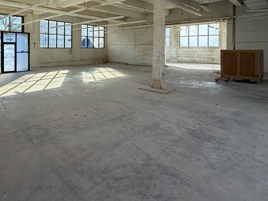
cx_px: 72
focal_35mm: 23
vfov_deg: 56.0
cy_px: 50
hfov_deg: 69.8
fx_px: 178
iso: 40
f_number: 2.2
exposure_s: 1/137
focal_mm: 2.22
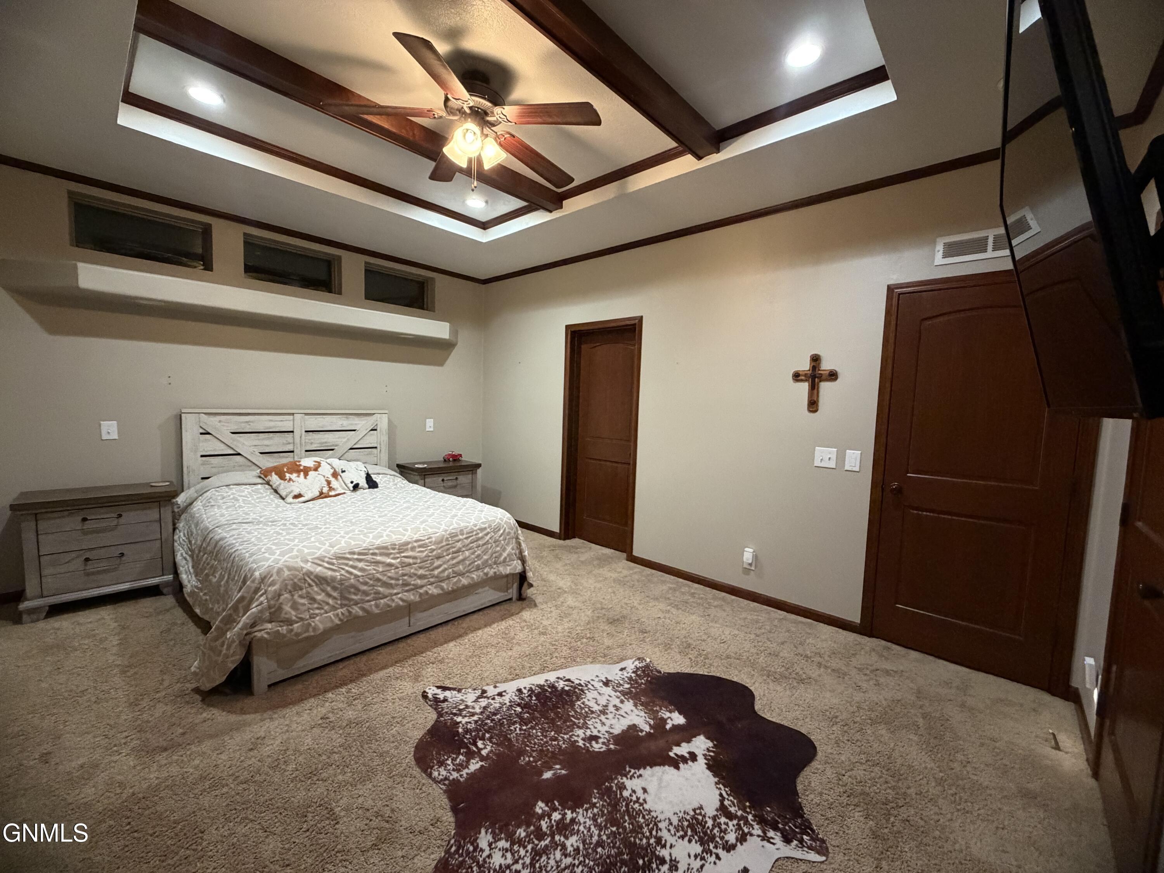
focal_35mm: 14
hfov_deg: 102.1
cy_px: 436
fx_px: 471
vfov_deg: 85.7
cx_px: 582
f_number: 2.2
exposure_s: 1/60
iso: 500
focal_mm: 2.22
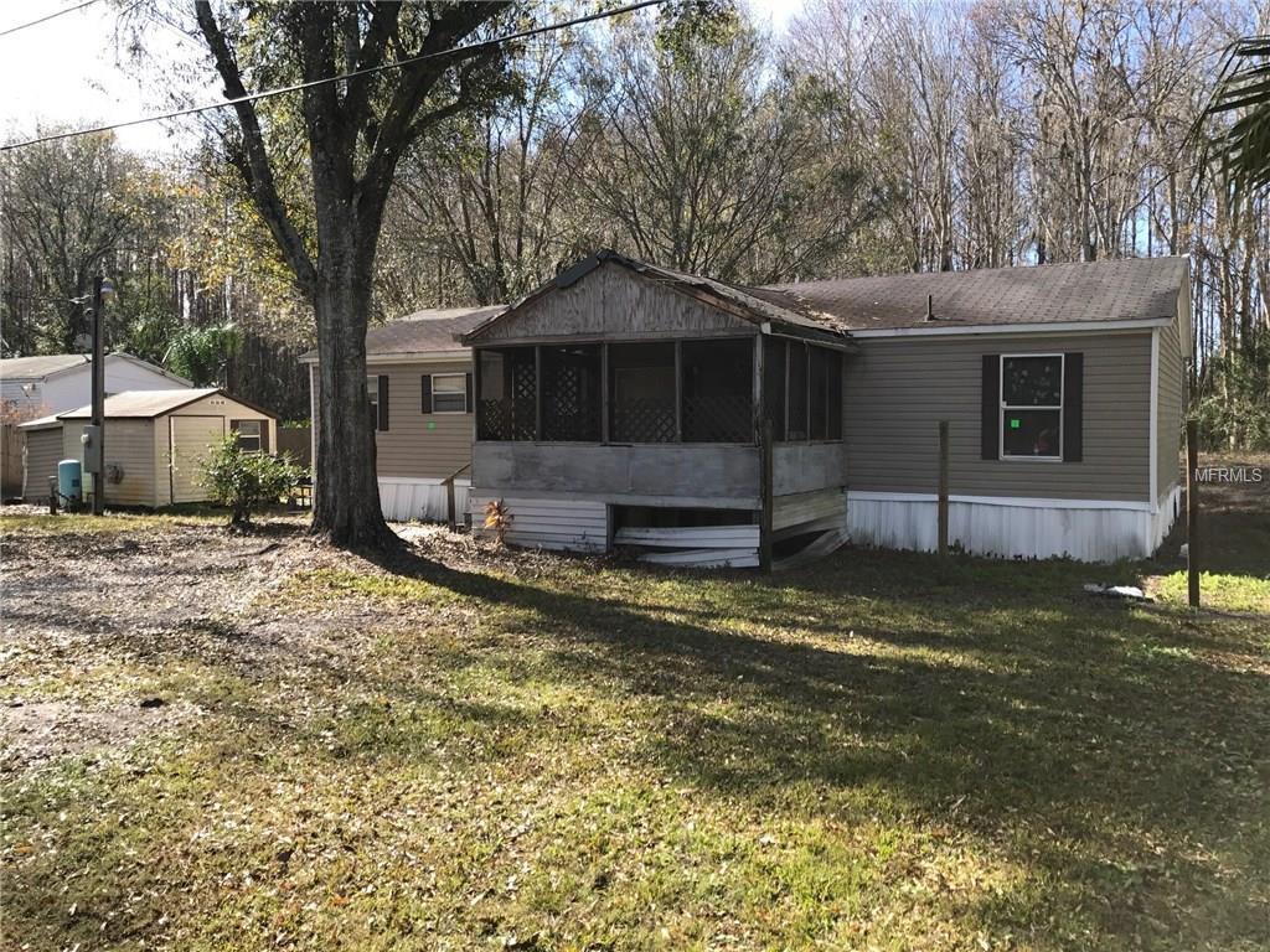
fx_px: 1027
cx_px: 635
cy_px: 476
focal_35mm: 28
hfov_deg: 63.4
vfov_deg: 49.7
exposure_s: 1/812
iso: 20
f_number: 1.8
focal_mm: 3.99
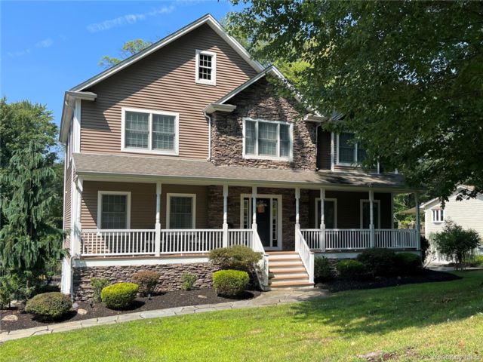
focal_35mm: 26
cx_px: 242
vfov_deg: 53.1
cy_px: 181
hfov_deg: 67.3
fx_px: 363
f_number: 1.6
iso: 50
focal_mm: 5.1
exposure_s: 1/1890
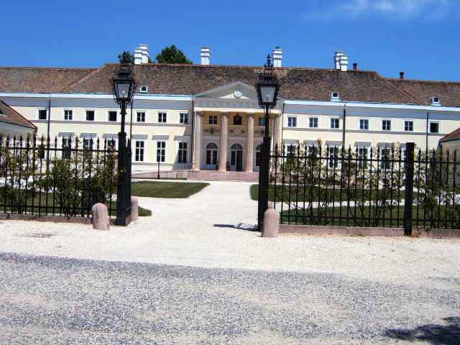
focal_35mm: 38
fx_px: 505
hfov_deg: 49.0
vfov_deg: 37.7
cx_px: 230
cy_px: 172
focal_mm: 5.8
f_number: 5.8
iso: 63
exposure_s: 1/350
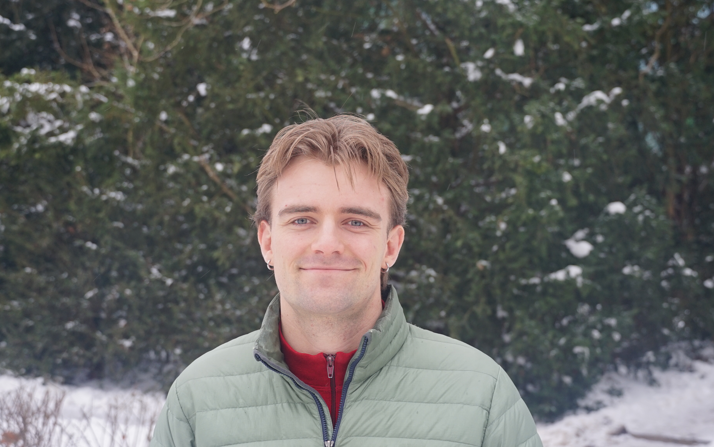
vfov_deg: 22.0
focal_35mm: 59
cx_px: 337
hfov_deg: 34.5
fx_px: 1148
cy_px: 236
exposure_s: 1/60
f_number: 4.5
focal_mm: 36
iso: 320
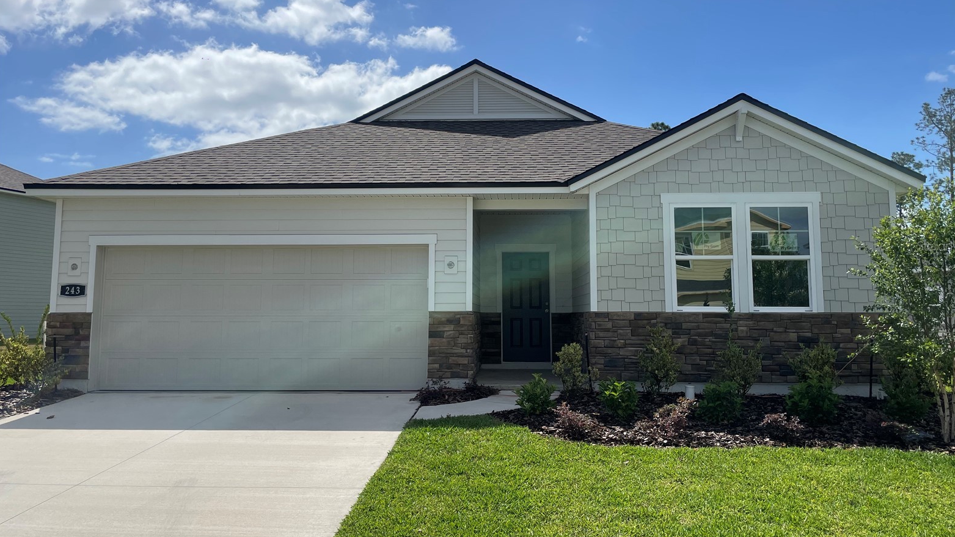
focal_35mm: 29
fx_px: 734
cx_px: 486
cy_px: 246
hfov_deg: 66.1
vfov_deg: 40.1
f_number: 1.6
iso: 32
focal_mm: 4.2
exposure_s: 1/6135
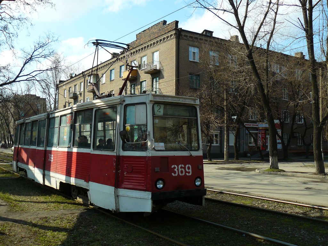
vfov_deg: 39.7
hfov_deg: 51.4
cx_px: 164
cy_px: 123
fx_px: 341
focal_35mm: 36
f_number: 2.8
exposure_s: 1/1000
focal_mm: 6
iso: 100
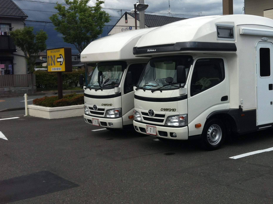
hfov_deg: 38.5
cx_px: 183
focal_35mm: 49
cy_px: 82
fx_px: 386
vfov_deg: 29.5
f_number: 2.8
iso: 80
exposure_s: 1/1077
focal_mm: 3.85
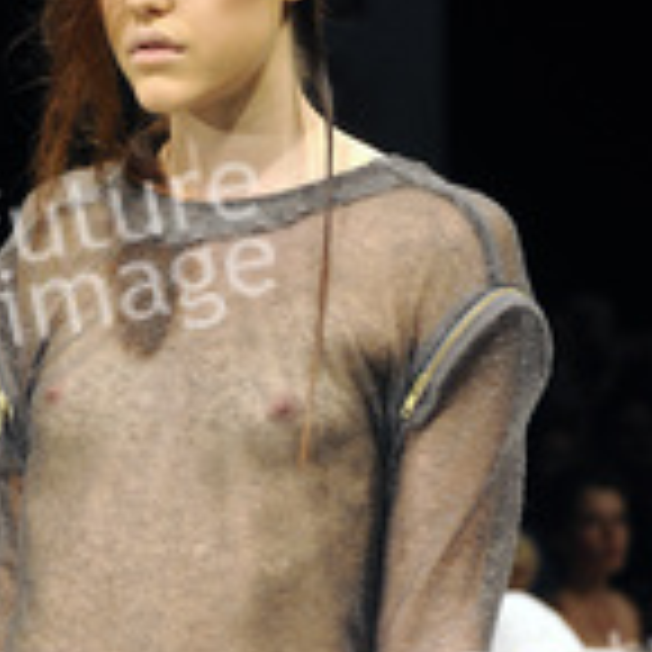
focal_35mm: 235
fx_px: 5008
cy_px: 495
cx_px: 175
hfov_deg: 7.4
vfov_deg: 7.4
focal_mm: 100
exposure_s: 1/200
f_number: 5.6
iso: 1600
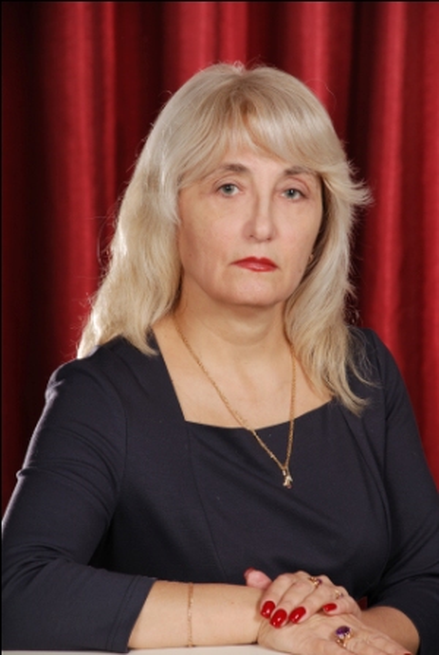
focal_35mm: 202
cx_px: 220
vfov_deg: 10.1
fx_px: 3692
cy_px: 328
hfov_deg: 6.8
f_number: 9
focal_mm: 135
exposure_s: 1/160
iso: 100
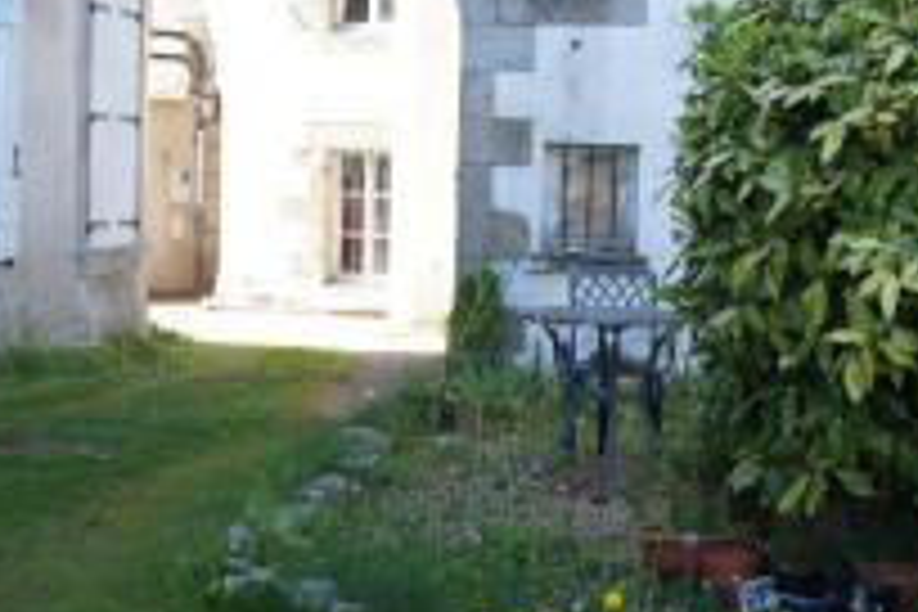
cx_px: 544
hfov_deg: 28.8
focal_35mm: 70
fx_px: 1785
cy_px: 304
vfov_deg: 19.5
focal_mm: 20
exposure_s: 1/100
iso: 200
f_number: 6.3
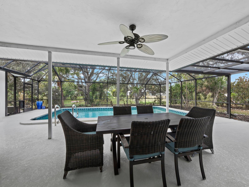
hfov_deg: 102.0
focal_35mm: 14
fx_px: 101
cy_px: 94
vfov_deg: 85.7
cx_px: 124
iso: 250
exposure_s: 1/8
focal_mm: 7
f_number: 11
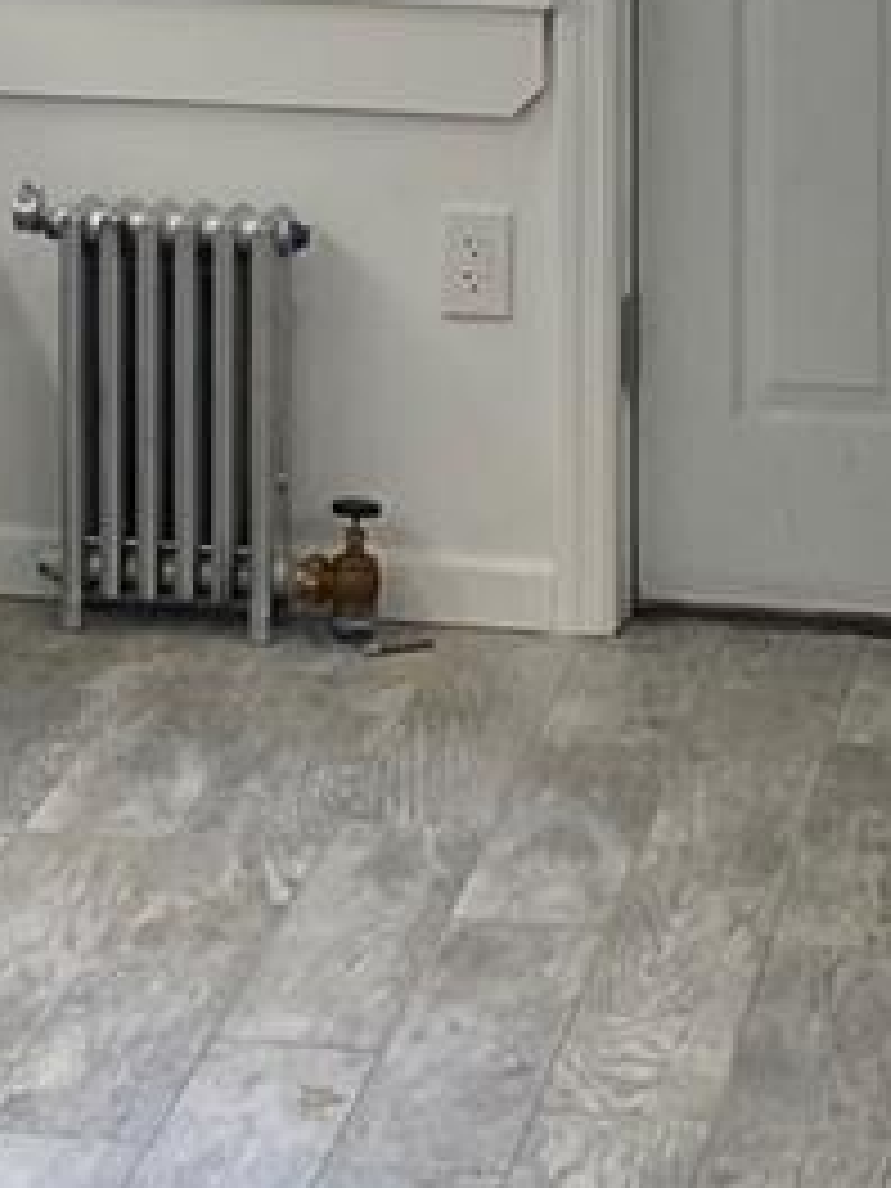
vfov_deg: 12.7
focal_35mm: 151
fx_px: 5182
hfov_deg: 9.8
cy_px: -248
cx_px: 261
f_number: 1.8
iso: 80
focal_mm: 4.25
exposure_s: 1/120
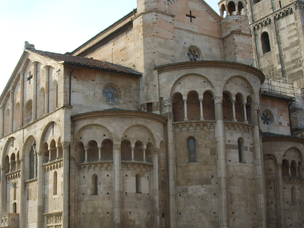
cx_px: 137
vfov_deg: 25.2
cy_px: 125
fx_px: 509
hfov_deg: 33.2
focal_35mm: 58
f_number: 6.3
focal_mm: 6.6
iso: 50
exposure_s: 1/125
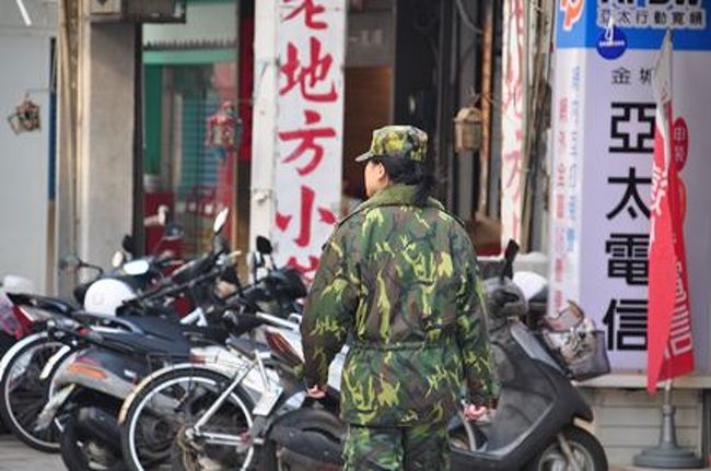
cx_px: 356
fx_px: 5323
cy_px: 236
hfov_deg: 7.6
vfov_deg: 5.1
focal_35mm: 270
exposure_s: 1/125
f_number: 6
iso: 400
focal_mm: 180
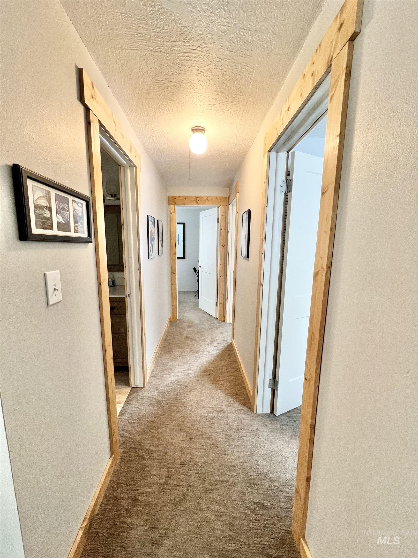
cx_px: 209
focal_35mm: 13
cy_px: 279
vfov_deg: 106.2
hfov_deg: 89.9
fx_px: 209
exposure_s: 1/60
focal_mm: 1.57
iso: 320
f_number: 1.8
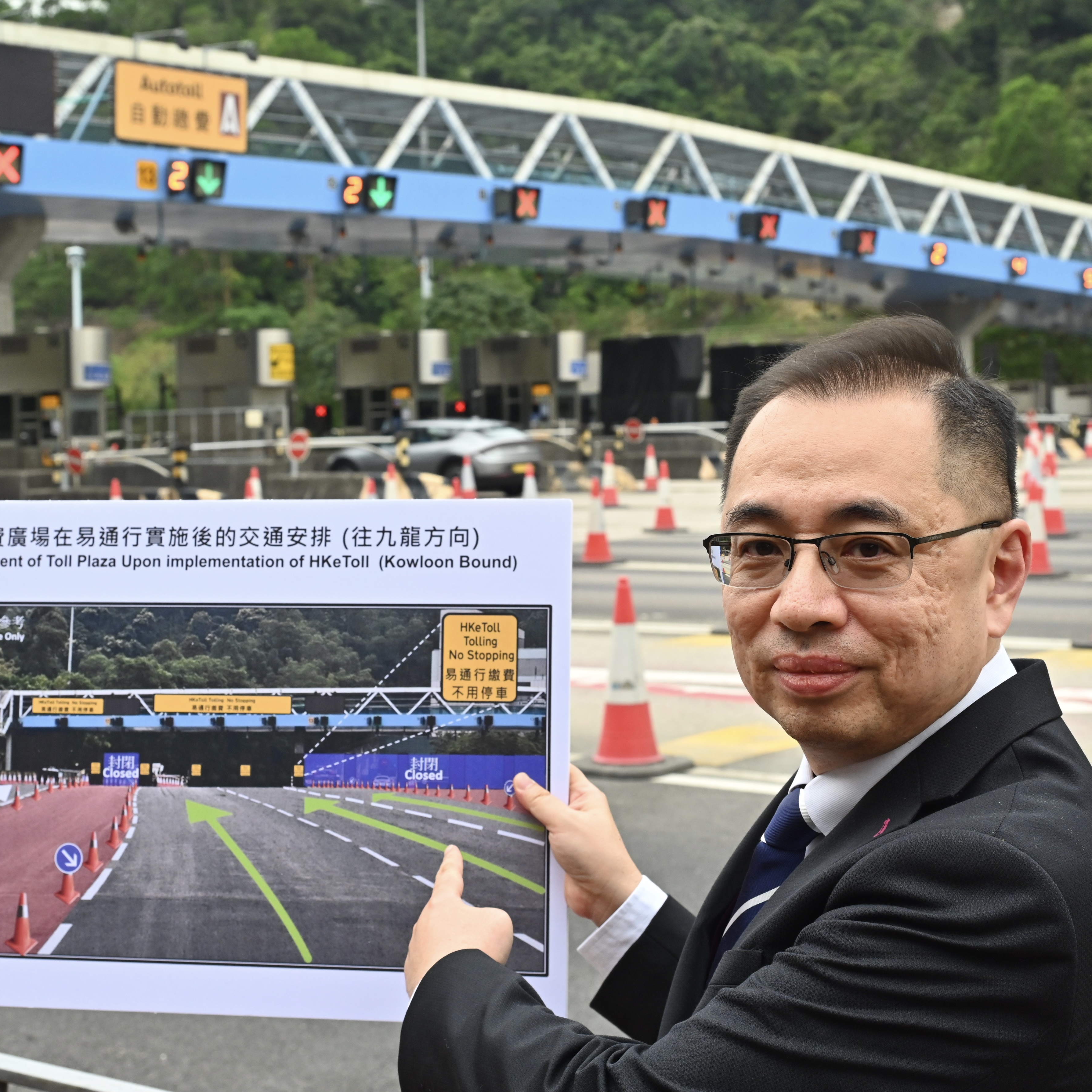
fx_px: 1856
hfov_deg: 32.7
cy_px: 552
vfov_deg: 32.8
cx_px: 467
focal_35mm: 52
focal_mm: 40
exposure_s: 1/160
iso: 640
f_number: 8
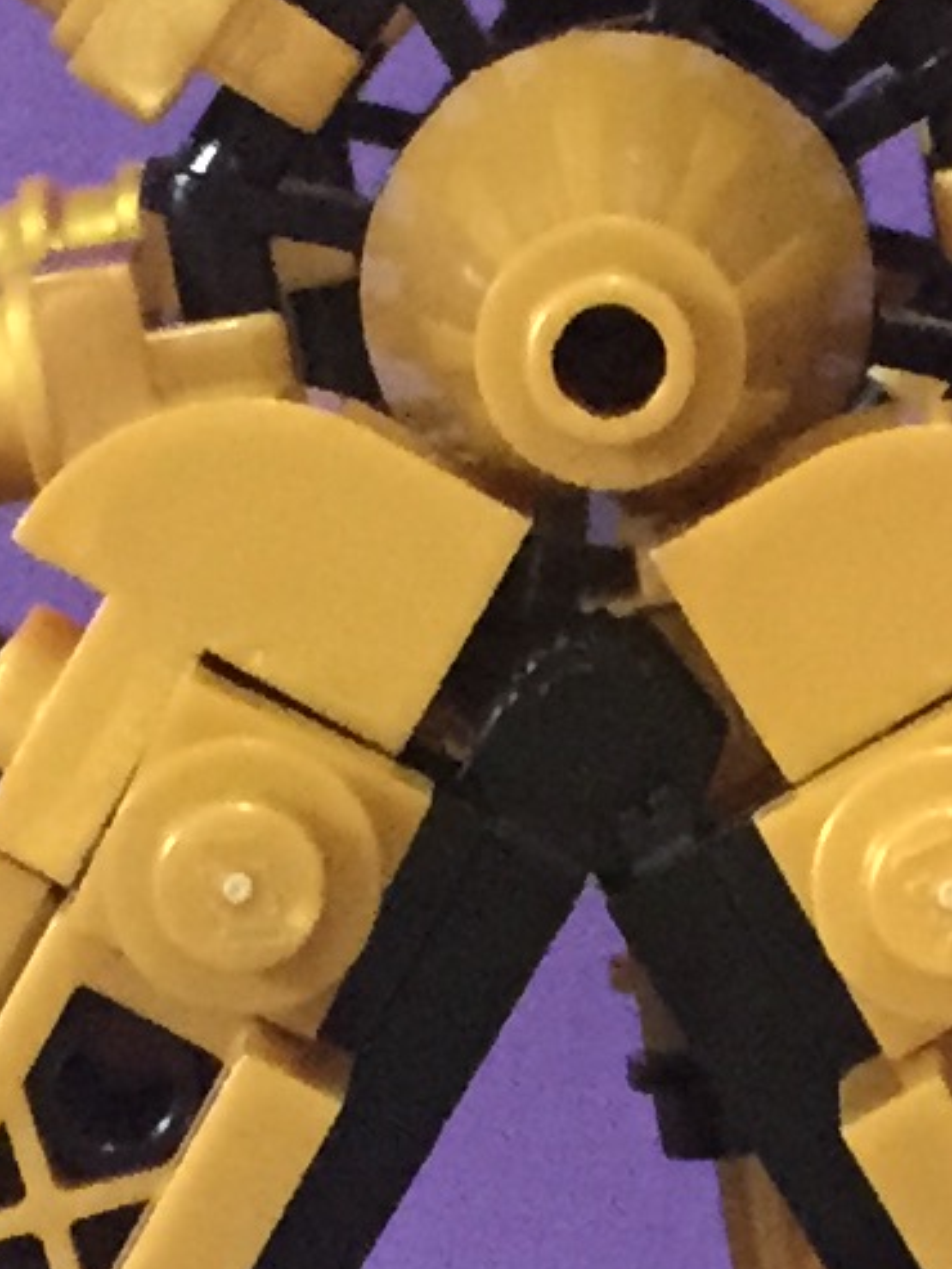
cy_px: 1035
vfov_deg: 10.3
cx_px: 769
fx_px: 7037
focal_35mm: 192
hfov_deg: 7.7
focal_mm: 4.15
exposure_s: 1/15
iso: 320
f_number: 2.2
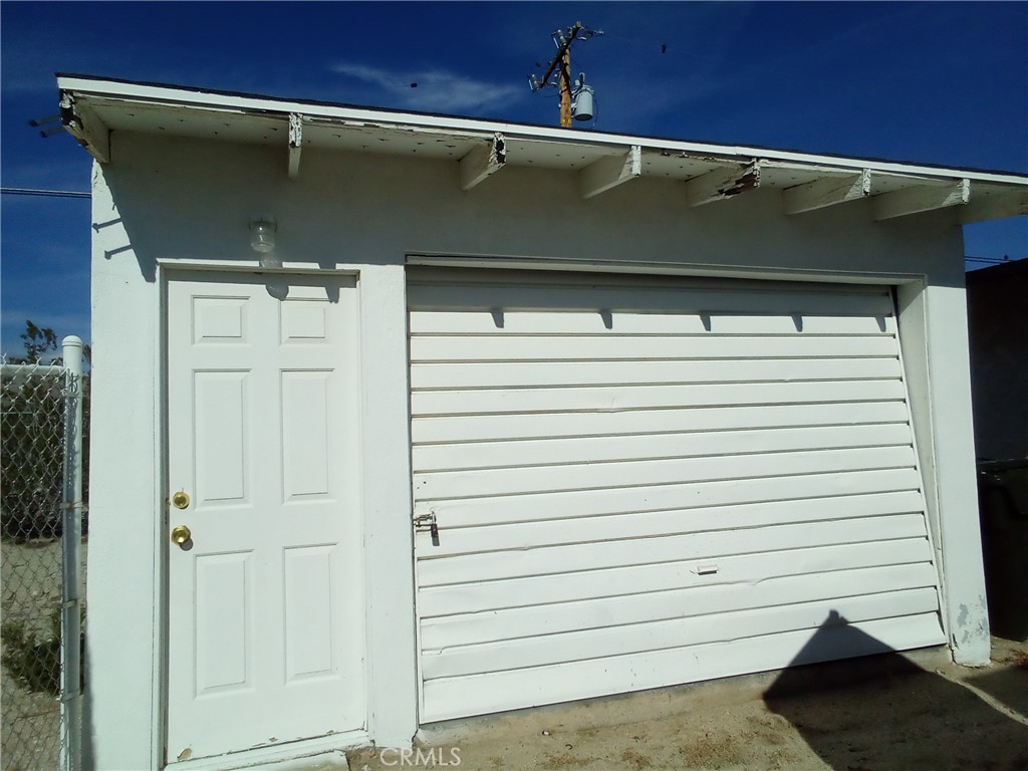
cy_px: 386
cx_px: 514
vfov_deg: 54.9
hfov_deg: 69.4
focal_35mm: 25
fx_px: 742
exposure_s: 1/4444
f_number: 2.4
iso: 105
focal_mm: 2.05
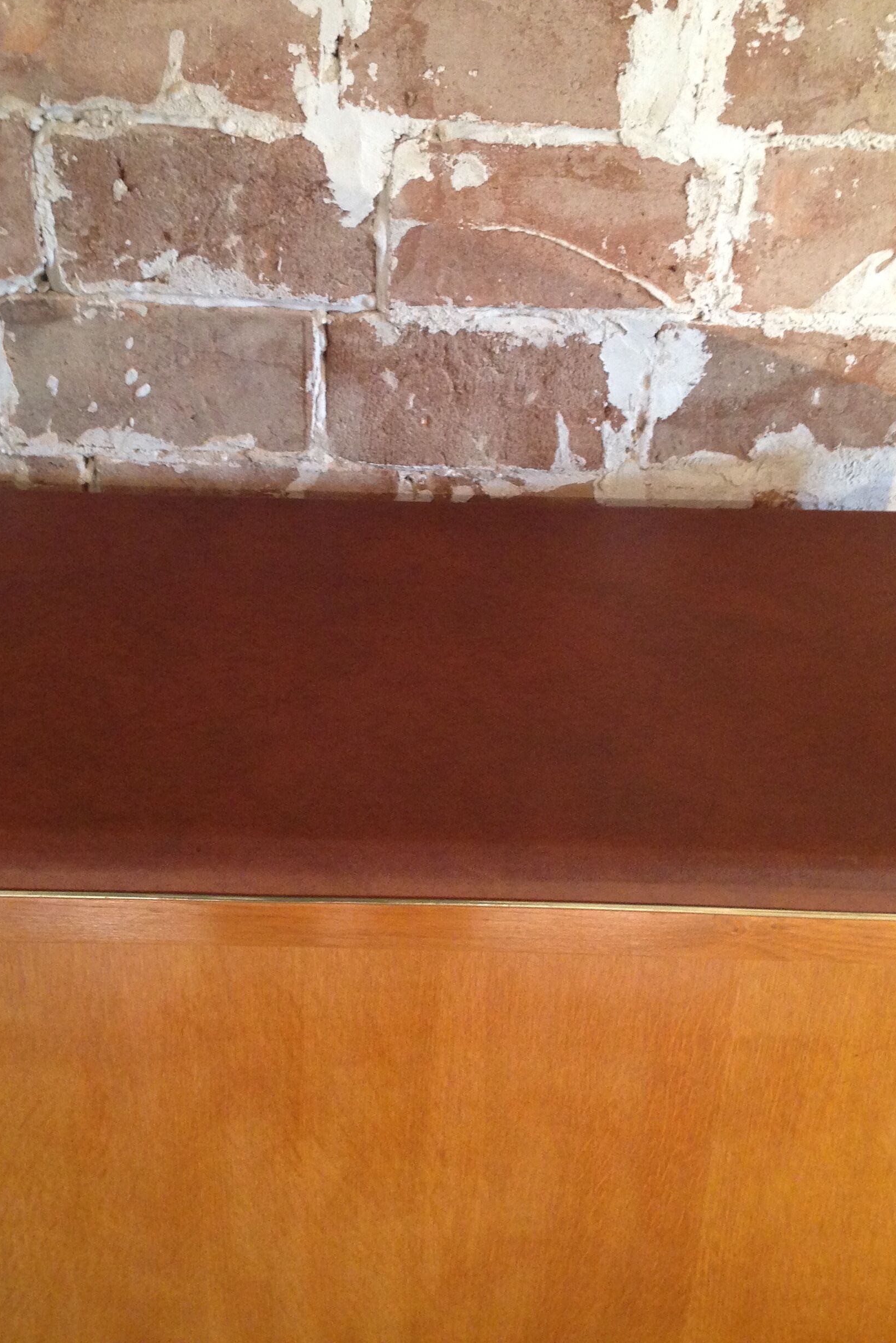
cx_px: 403
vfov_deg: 42.7
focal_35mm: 46
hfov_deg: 29.2
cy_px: 669
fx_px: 1717
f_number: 2.4
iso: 250
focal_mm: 4.12
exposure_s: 1/20
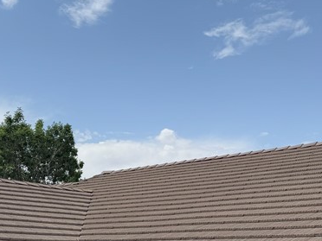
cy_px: 185
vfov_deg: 22.0
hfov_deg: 29.3
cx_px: 135
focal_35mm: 66
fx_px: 614
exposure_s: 1/6410
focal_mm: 6.76
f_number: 1.78
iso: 80
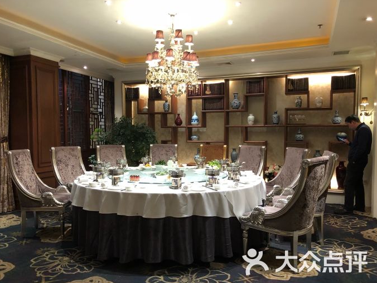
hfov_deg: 61.7
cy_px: 144
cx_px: 187
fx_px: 316
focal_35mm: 29
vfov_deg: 48.2
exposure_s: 1/13
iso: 100
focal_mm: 4
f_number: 1.8
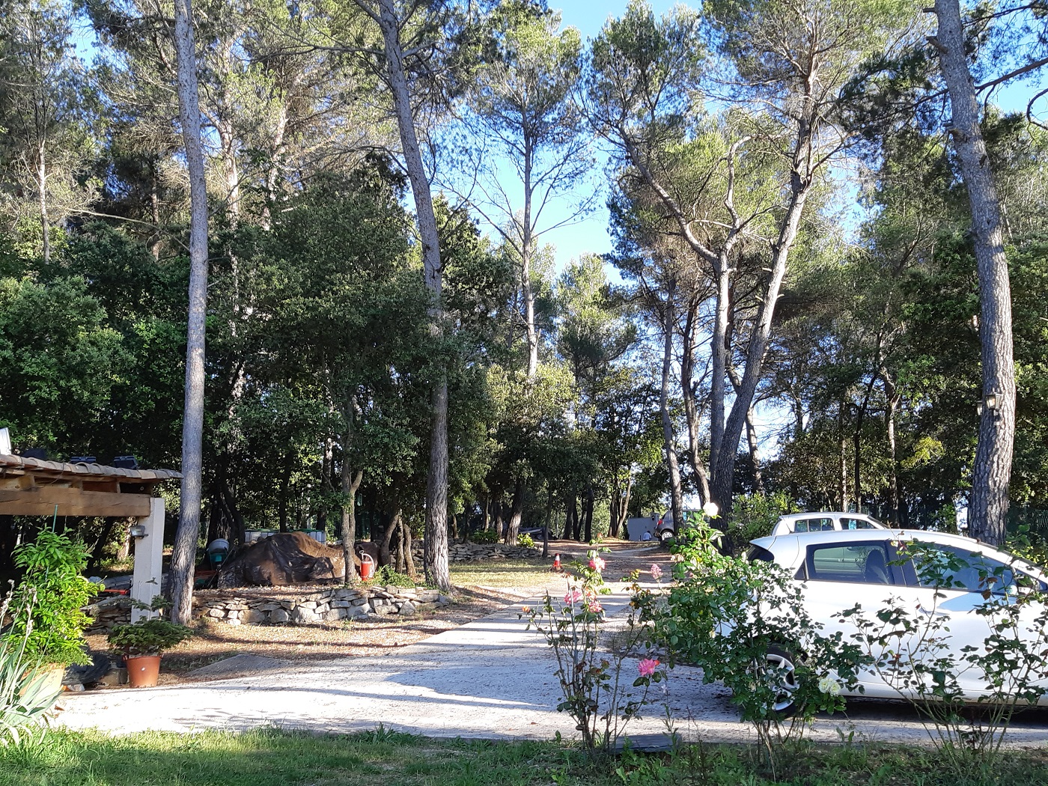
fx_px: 787
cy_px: 393
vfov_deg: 53.1
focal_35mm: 26
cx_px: 524
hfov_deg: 67.3
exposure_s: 1/309
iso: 40
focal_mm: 3.93
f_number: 1.7
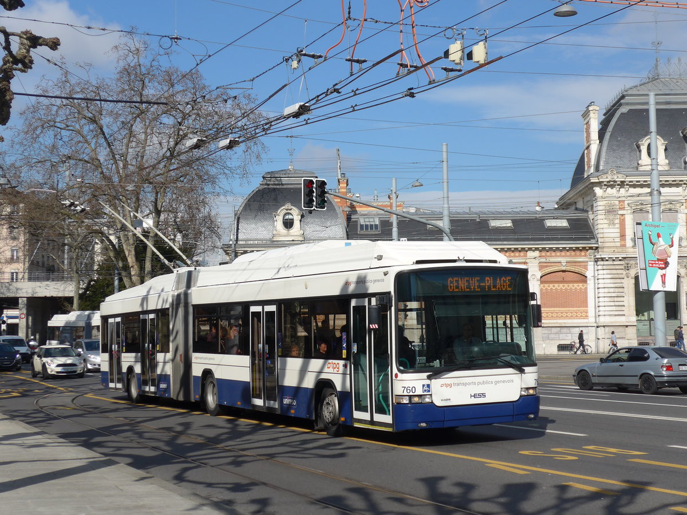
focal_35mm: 59
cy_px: 258
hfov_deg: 32.7
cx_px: 344
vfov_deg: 24.8
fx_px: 1171
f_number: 3.5
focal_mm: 12
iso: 80
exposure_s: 1/1600
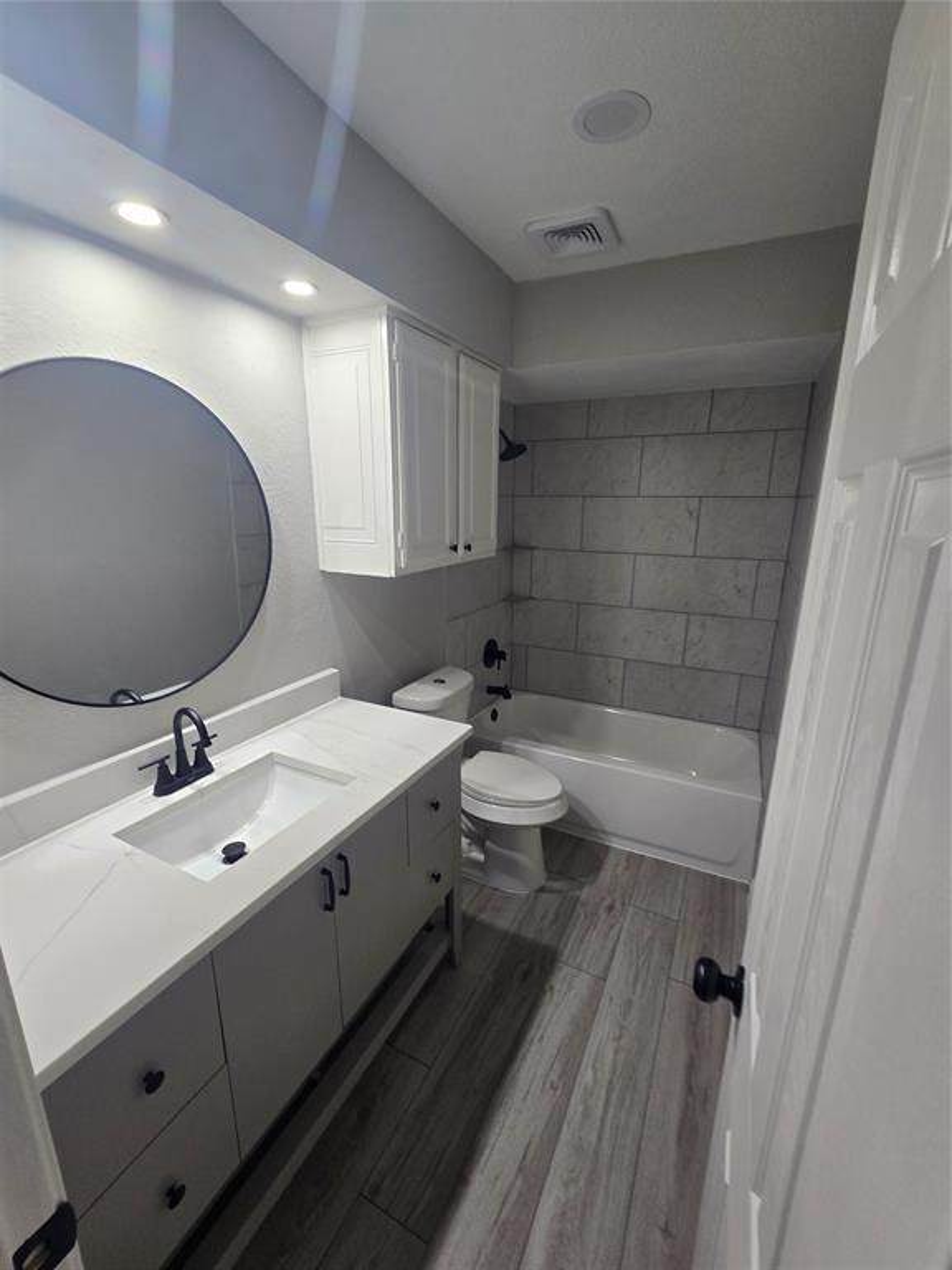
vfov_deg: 106.2
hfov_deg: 89.9
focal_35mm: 13
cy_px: 635
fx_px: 477
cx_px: 476
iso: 100
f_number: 2.2
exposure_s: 1/60
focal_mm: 2.2
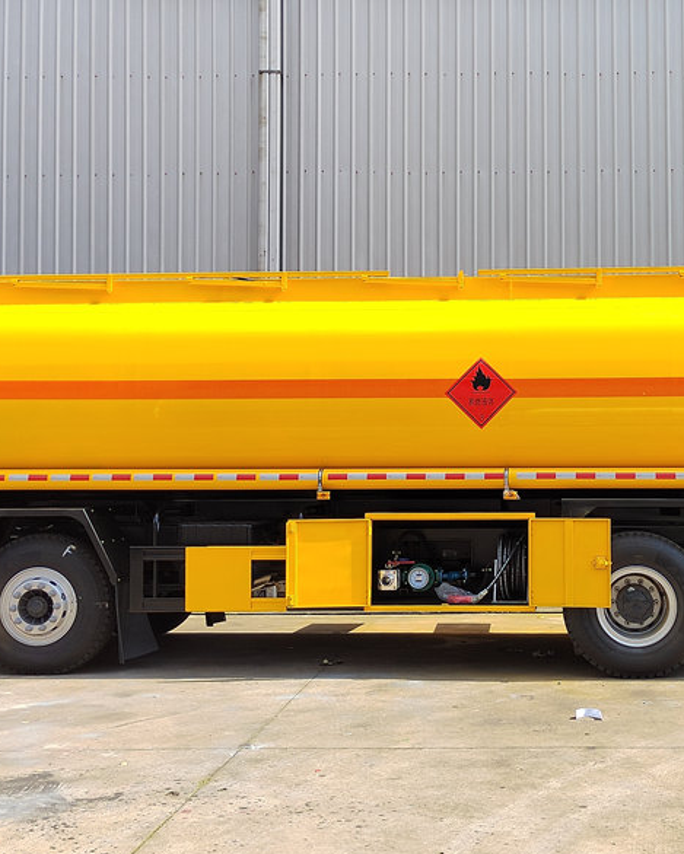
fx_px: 1113
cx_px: 515
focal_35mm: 44
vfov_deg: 42.0
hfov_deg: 33.5
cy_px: 426
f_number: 1.9
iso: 313
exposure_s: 1/1194
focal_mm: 5.52
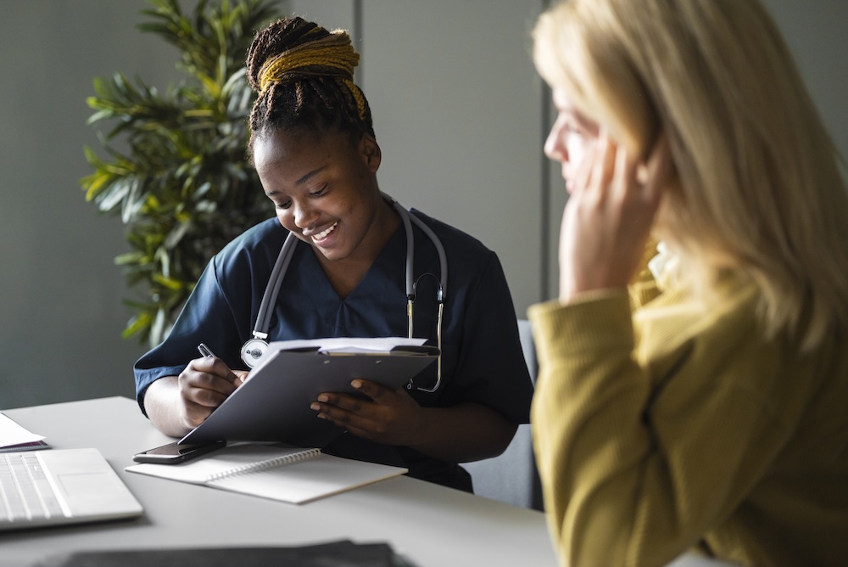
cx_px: 424
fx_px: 1178
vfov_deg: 27.0
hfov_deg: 39.6
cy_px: 284
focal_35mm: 50
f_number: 1.8
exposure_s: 1/160
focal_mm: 50
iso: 1250
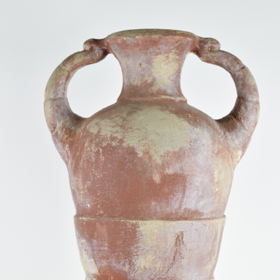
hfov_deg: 16.5
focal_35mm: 106
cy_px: 140
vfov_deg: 16.5
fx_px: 967
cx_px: 148
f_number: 9
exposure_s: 1/125
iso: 800
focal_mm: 55
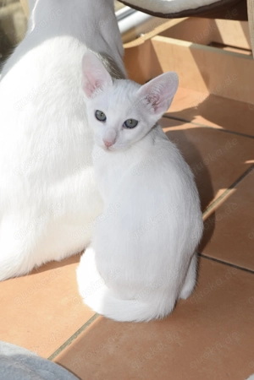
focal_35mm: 75
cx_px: 127
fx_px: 794
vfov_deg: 27.0
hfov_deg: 18.2
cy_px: 190
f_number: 8
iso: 100
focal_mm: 50
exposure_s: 1/200
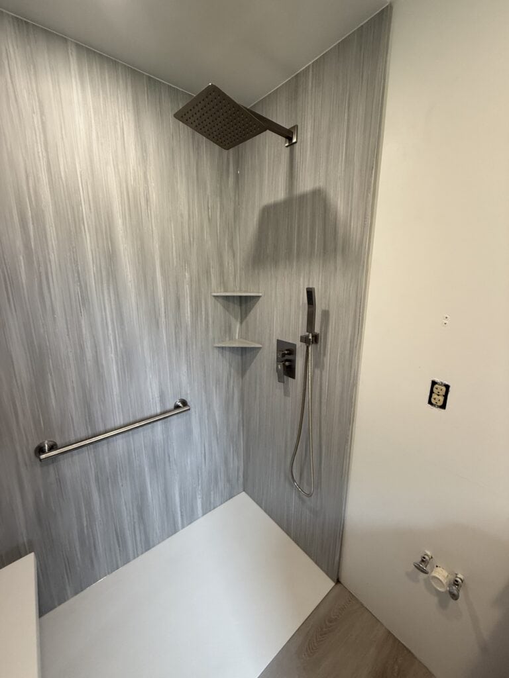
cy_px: 339
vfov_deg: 102.1
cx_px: 254
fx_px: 274
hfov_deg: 85.7
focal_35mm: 14
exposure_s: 1/114
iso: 250
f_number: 2.2
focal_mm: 2.22
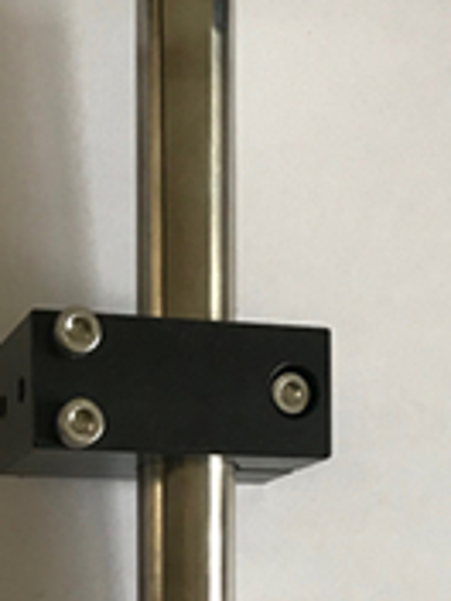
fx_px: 1477
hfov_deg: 17.3
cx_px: 113
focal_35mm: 85
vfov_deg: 20.9
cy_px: 784
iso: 40
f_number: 1.8
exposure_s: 1/33
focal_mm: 3.99
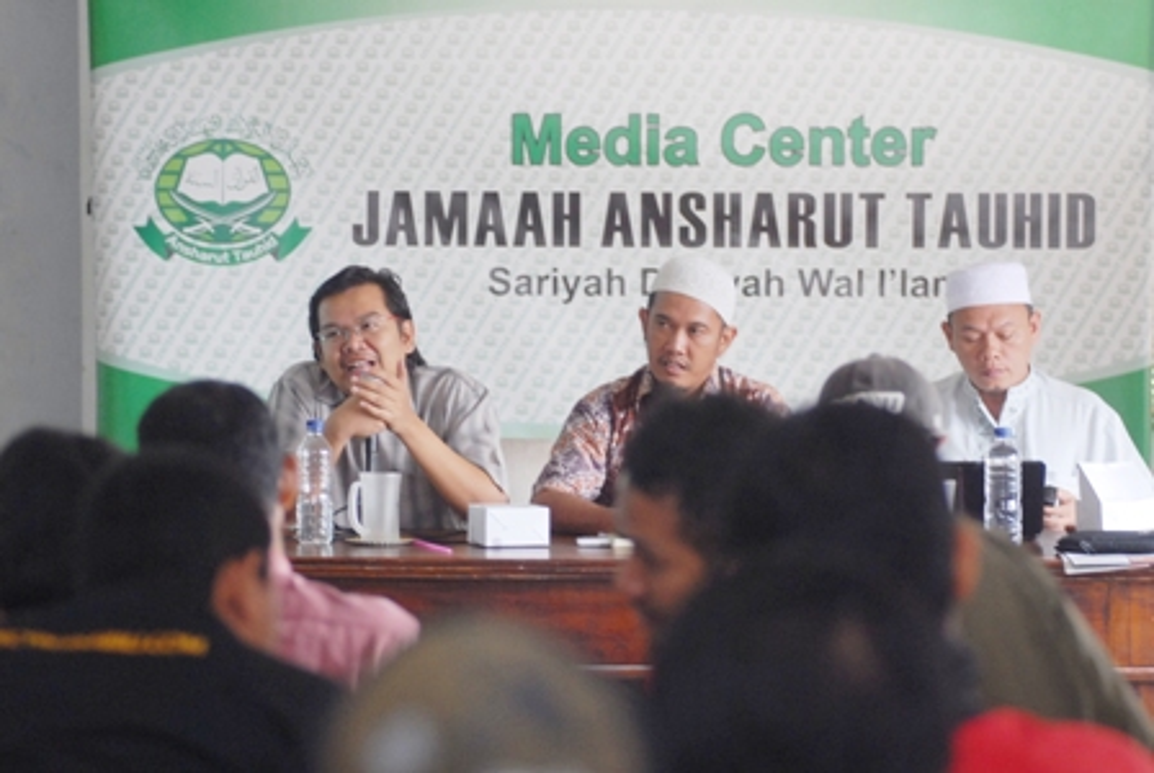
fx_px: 4815
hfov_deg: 13.7
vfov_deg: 9.2
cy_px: 386
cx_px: 577
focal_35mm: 150
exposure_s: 1/60
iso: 400
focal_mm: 100
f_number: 3.2
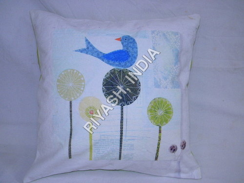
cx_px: 122
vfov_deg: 39.7
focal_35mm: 36
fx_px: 254
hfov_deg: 51.4
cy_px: 92
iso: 251
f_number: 3.7
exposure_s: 1/30
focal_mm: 6.4
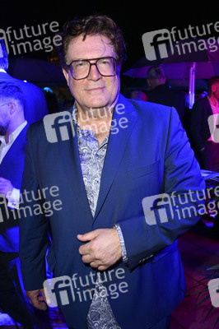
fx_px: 292
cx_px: 110
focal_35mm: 32
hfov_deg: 41.0
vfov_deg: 58.8
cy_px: 164
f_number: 5.6
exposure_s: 1/80
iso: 2500
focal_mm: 32
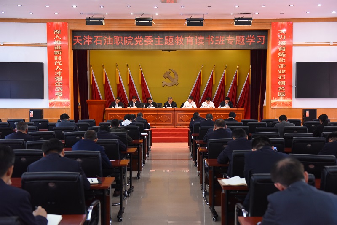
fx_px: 449
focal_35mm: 48
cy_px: 112
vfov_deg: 28.1
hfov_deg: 41.1
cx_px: 168
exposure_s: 1/160
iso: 2500
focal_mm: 48
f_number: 3.5
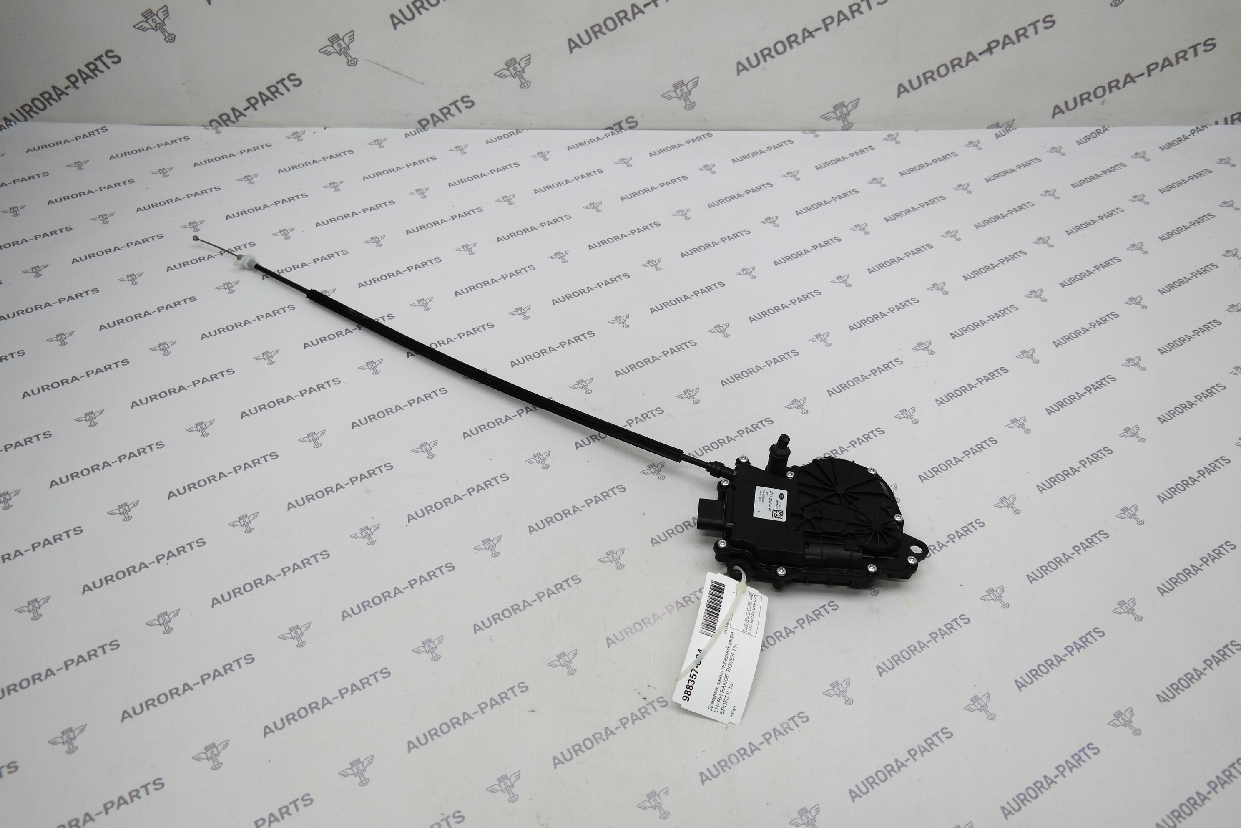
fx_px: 931
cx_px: 620
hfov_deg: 67.4
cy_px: 414
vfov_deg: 47.9
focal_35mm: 27
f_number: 4
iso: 100
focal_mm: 18
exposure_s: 1/80
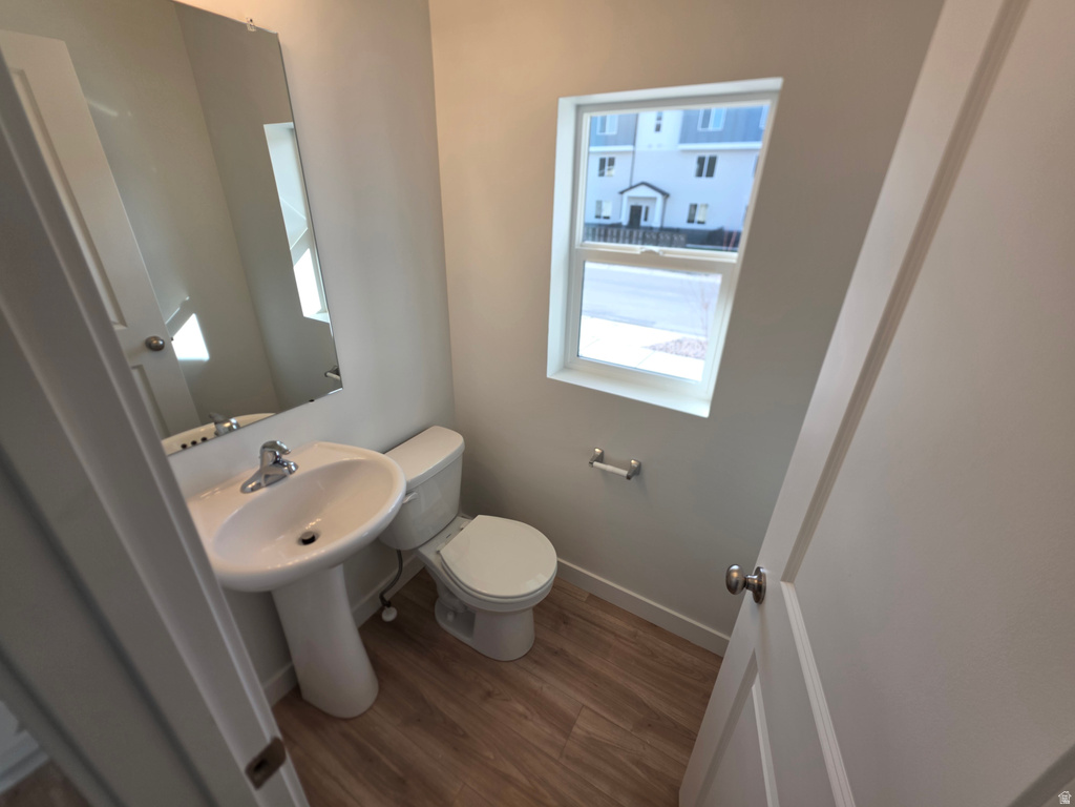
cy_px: 404
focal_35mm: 13
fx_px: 404
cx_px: 538
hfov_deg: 106.2
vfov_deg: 89.9
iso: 40
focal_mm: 2.2
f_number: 1.9
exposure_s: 1/241
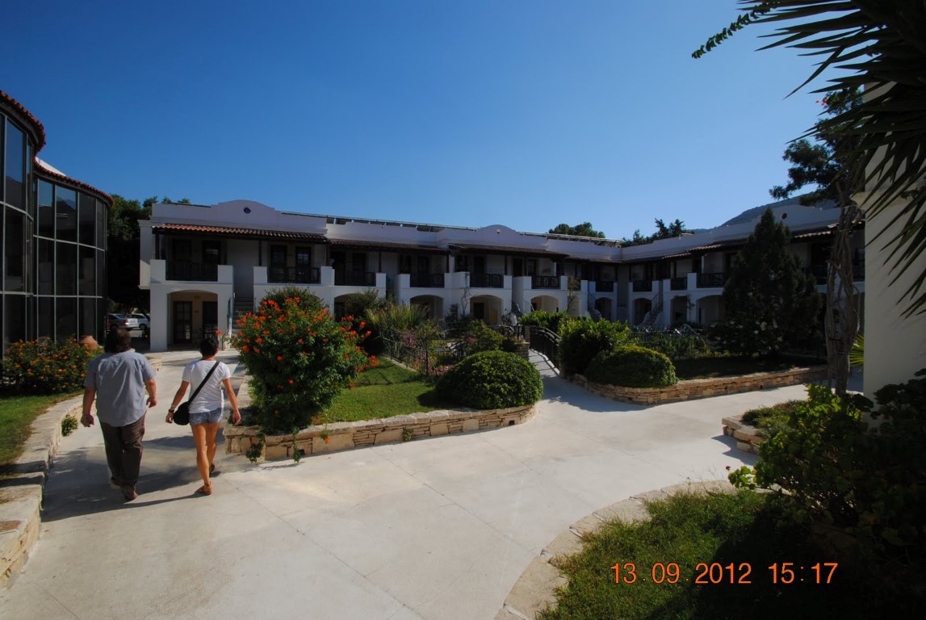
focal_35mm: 15
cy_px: 310
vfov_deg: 77.5
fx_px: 386
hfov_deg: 100.3
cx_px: 463
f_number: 11
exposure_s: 1/200
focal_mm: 10
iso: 100
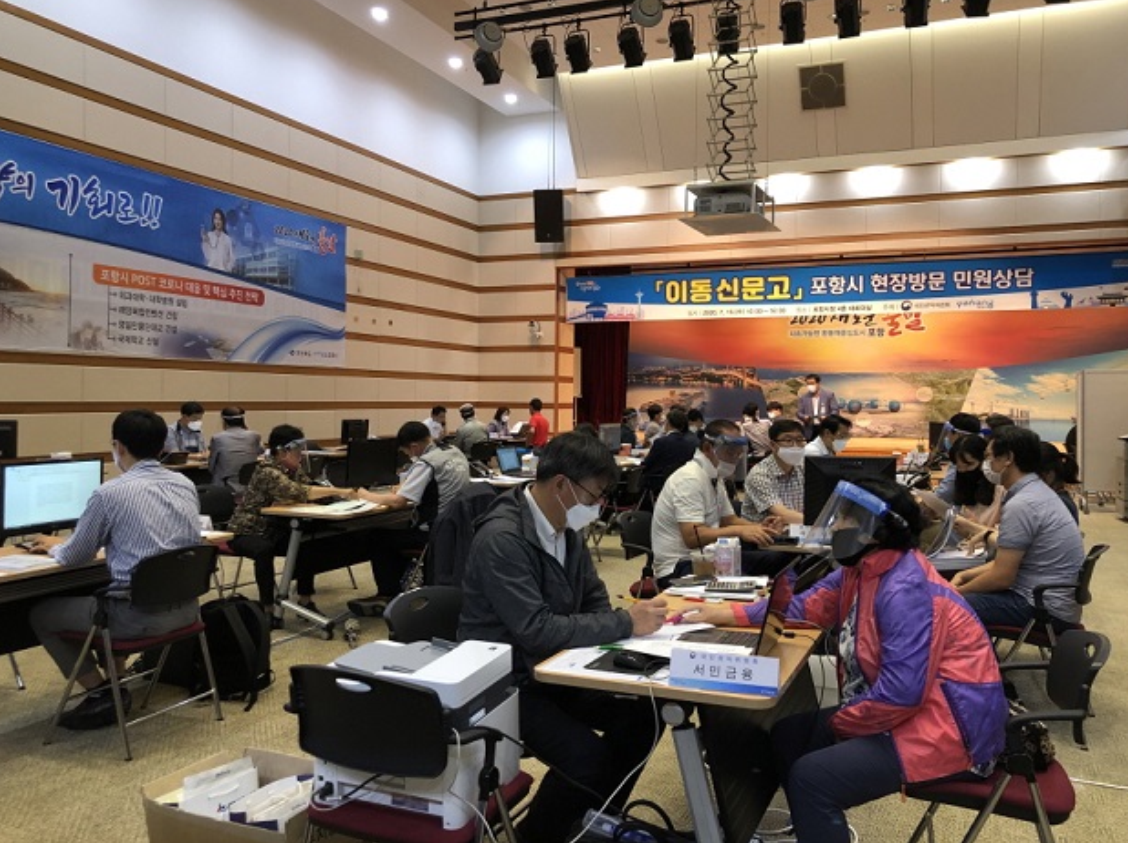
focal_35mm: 29
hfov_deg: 61.7
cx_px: 571
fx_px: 944
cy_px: 408
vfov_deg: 48.1
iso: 40
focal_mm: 3.99
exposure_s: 1/15
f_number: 1.8
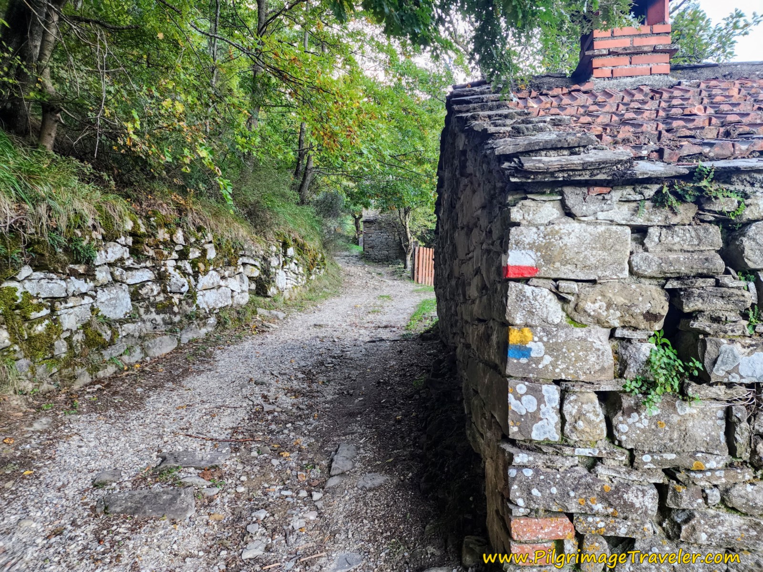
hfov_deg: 73.9
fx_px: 507
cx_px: 382
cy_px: 286
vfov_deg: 58.9
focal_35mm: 23
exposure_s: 1/120
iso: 320
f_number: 1.8
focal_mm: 6.4
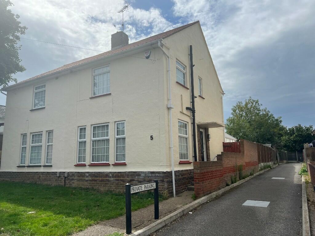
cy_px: 118
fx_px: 237
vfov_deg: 53.1
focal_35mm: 26
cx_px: 158
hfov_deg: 67.3
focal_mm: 5.7
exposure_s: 1/8000
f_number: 1.5
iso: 50
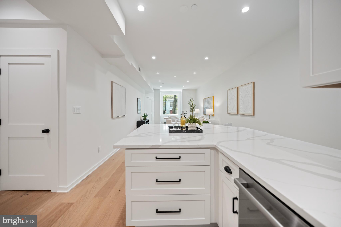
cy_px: 114
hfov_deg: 112.6
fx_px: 114
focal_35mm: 12
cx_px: 170
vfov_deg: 90.0
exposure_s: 1/160
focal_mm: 12
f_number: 4
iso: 800
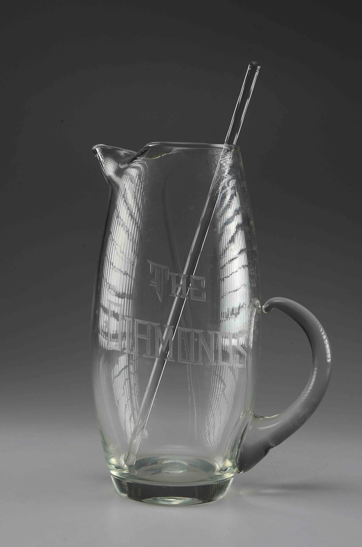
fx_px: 1250
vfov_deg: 24.7
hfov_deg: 16.5
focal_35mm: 82
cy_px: 274
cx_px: 181
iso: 100
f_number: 20
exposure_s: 1/80
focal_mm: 55
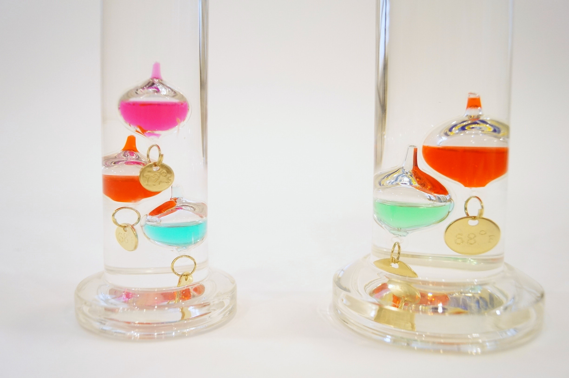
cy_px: 189
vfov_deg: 43.5
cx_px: 284
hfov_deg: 62.0
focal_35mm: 30
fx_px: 473
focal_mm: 20
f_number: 4
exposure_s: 1/60
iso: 1250
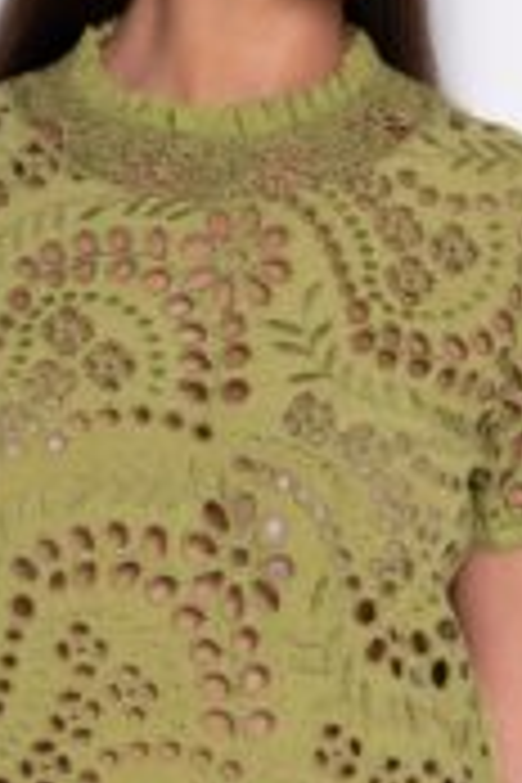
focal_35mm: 138
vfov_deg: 14.8
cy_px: 632
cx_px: 261
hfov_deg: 9.9
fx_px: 3001
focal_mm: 40
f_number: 5.6
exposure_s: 1/160
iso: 200
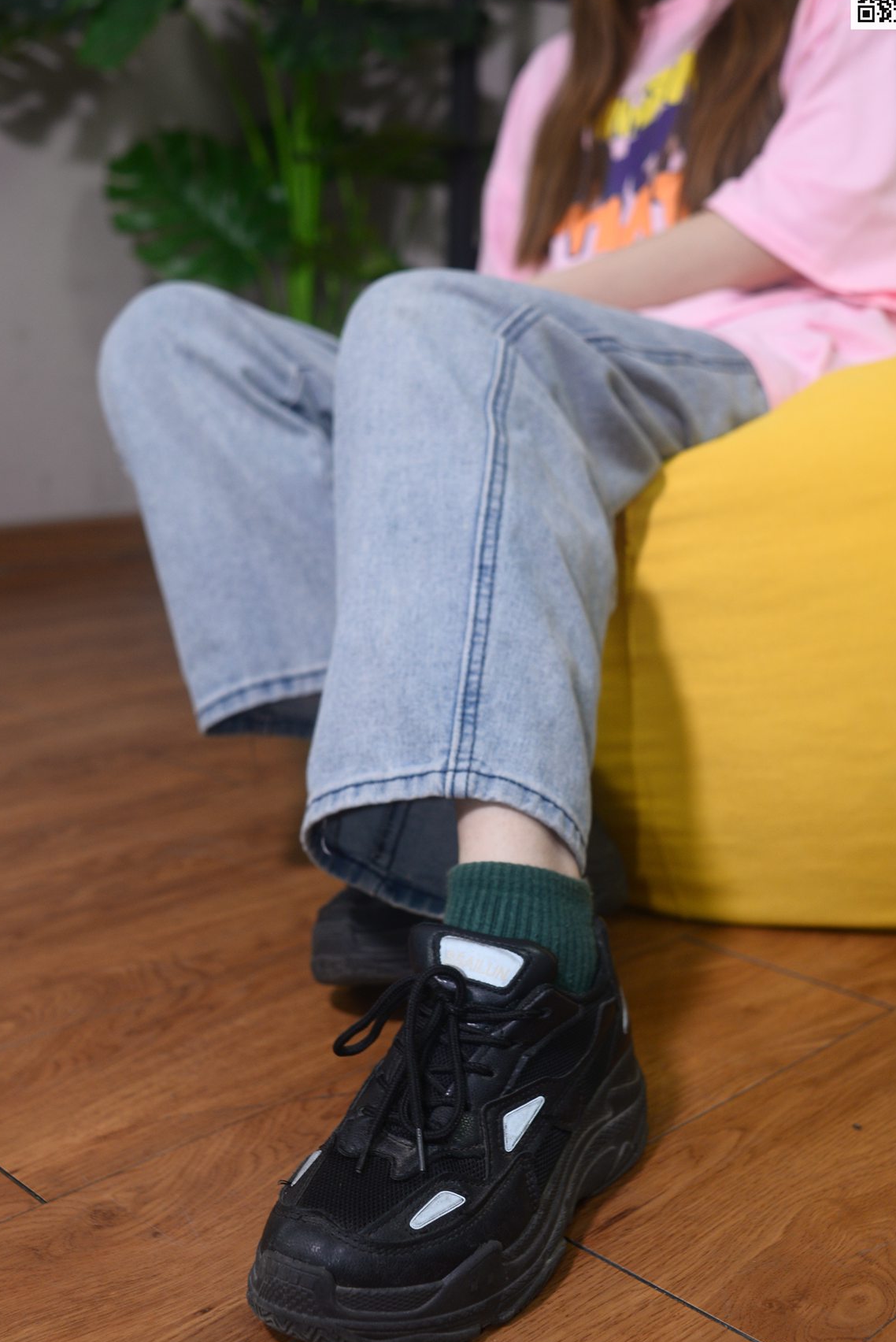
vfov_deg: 48.4
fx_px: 1491
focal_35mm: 40
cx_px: 442
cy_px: 693
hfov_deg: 33.4
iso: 500
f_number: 5
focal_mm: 35
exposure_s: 1/80
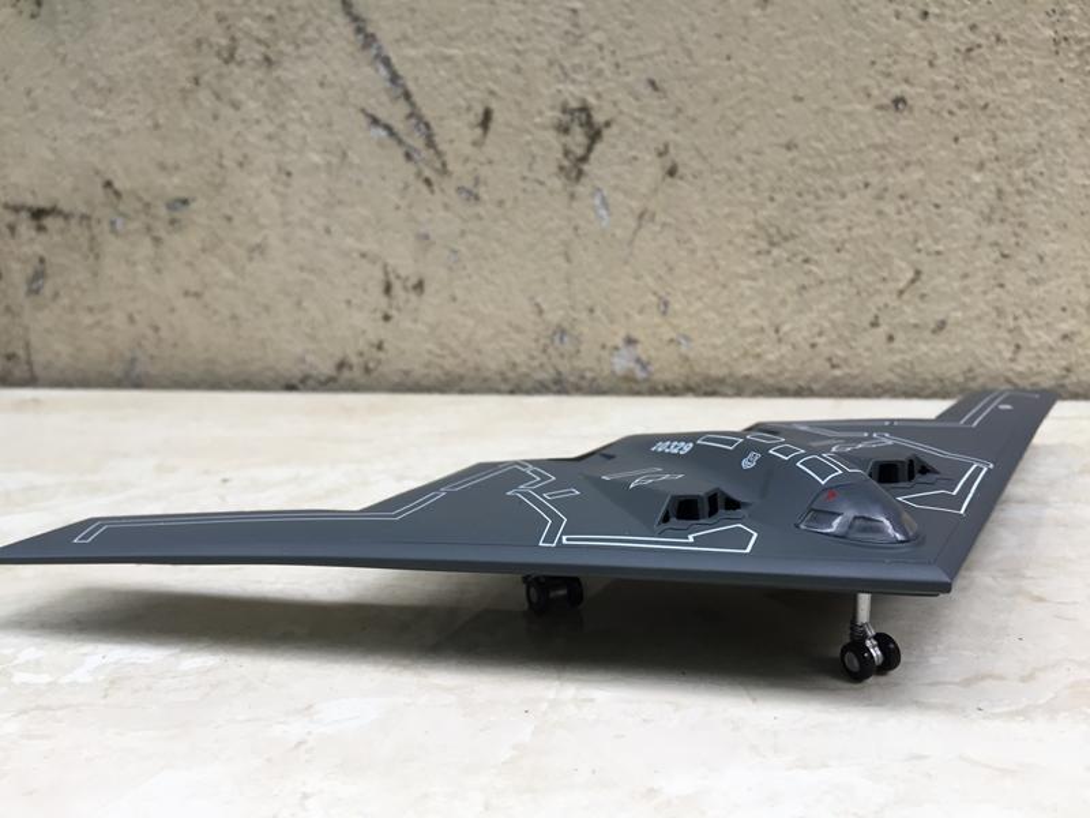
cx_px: 545
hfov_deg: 61.7
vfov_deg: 48.2
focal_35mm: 29
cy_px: 409
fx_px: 913
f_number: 2.2
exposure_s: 1/33
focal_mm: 4.15
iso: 32
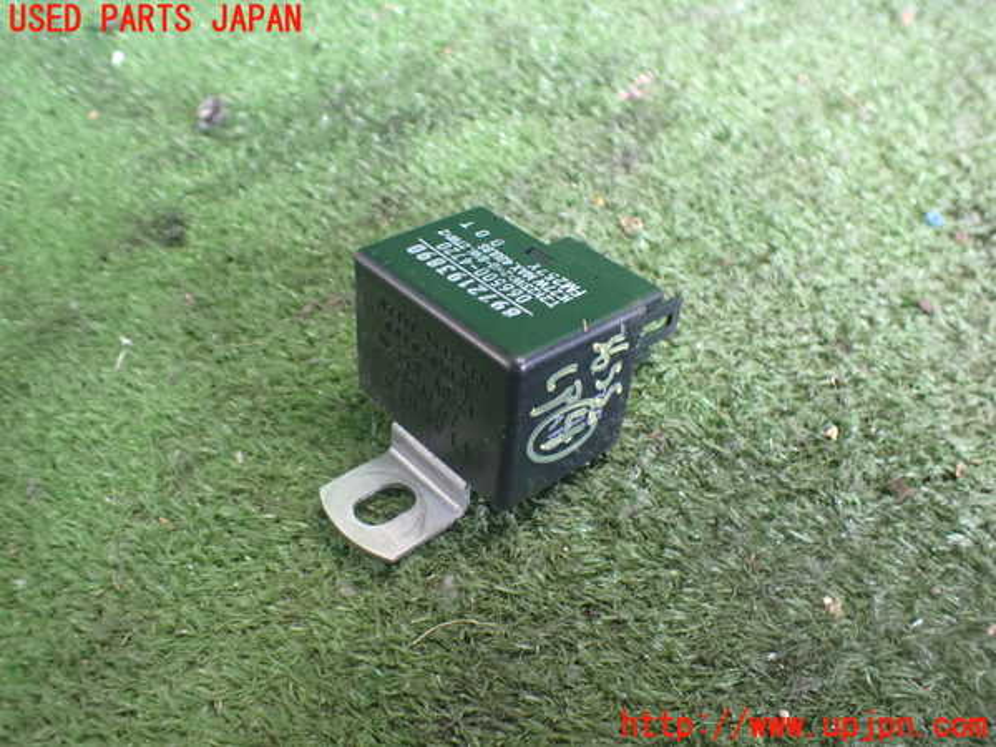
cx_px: 498
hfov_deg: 60.0
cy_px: 374
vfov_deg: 46.8
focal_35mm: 30
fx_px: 863
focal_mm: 5.4
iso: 800
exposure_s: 1/50
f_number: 2.3
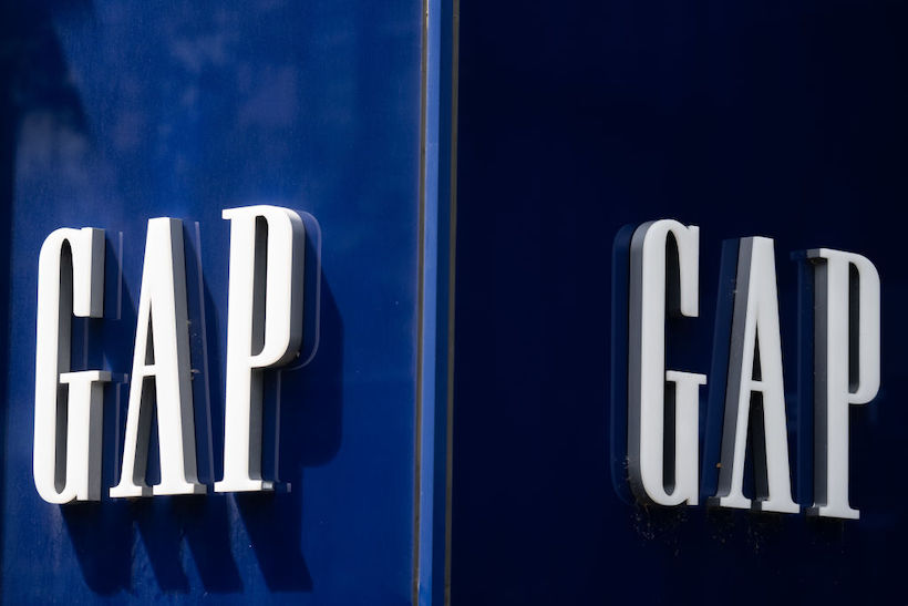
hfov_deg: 15.2
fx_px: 3405
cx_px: 454
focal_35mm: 135
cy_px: 303
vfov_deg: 10.2
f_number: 2.8
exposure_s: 1/640
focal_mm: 135
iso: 80
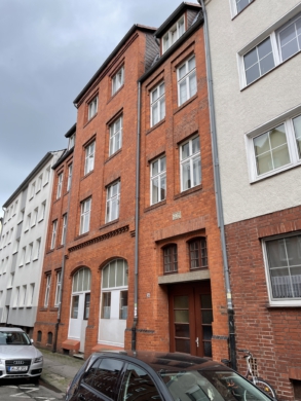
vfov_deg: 67.3
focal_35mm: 26
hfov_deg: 53.1
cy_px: 200
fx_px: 301
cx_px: 150
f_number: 1.6
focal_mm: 4.2
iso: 32
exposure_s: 1/629
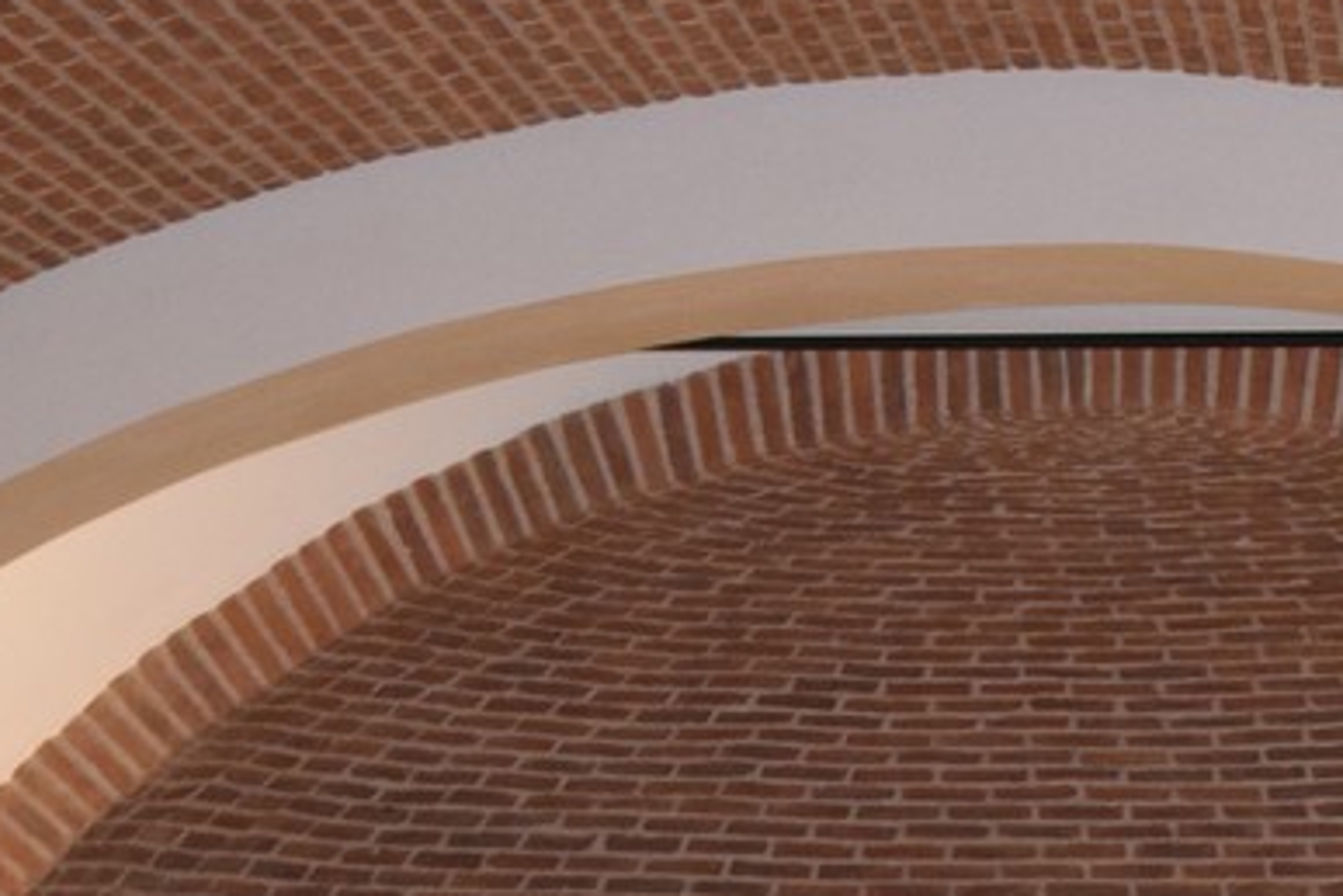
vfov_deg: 7.6
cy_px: 1403
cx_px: 1449
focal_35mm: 178
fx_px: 6640
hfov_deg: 11.4
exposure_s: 1/60
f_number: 4.5
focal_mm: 32
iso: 1800
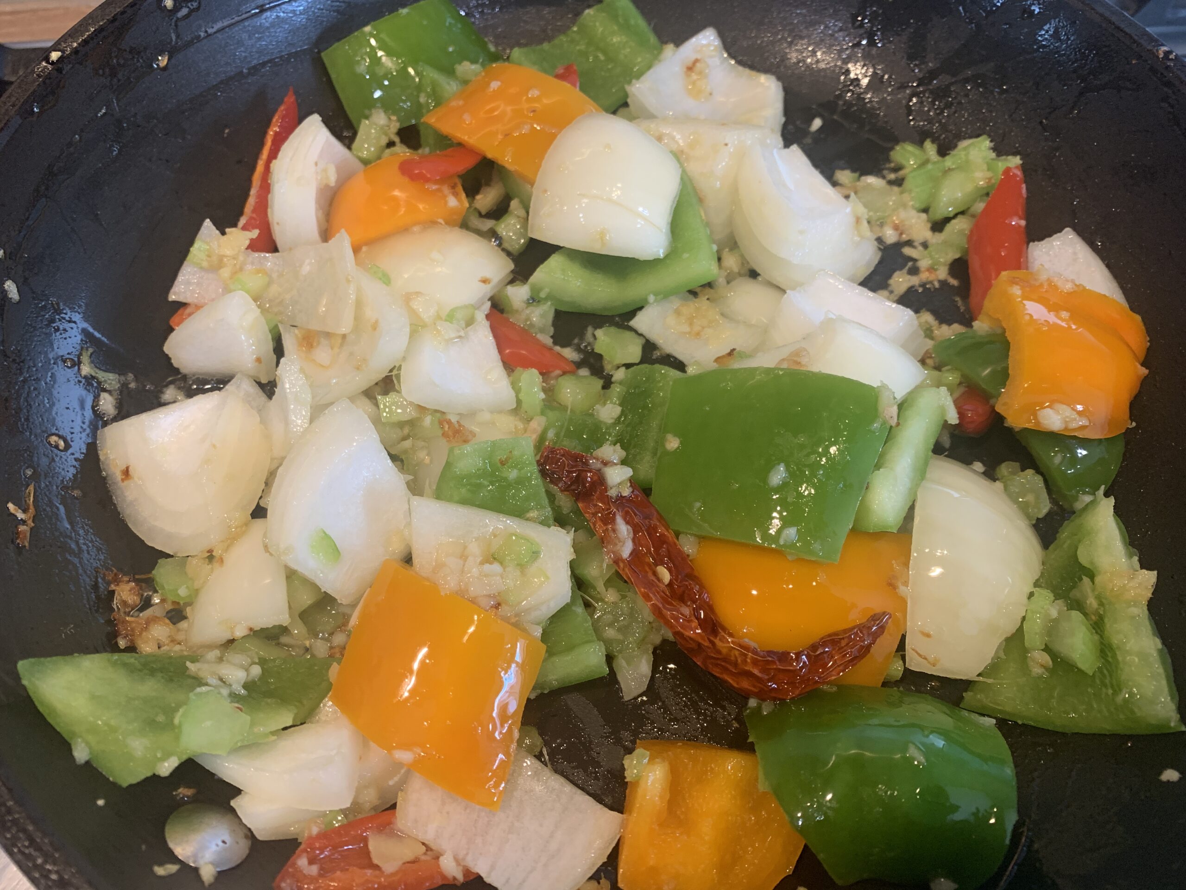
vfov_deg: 53.1
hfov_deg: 67.3
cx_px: 593
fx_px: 891
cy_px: 445
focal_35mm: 26
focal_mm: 4.25
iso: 160
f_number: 1.8
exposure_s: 1/50
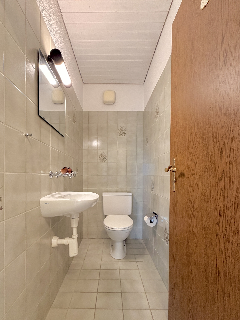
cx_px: 111
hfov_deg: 78.0
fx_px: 148
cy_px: 180
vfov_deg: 94.0
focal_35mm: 16
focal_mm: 2.22
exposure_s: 1/50
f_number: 2.2
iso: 200
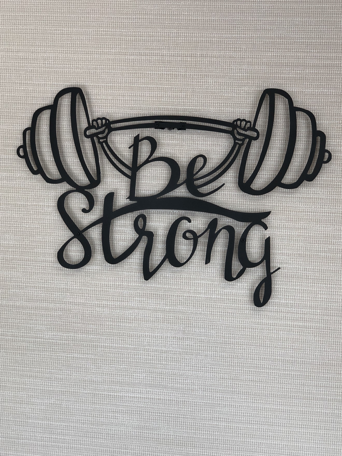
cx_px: 171
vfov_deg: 36.8
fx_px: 685
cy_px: 228
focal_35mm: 52
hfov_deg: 28.0
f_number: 2.4
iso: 16
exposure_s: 1/50
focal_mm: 6
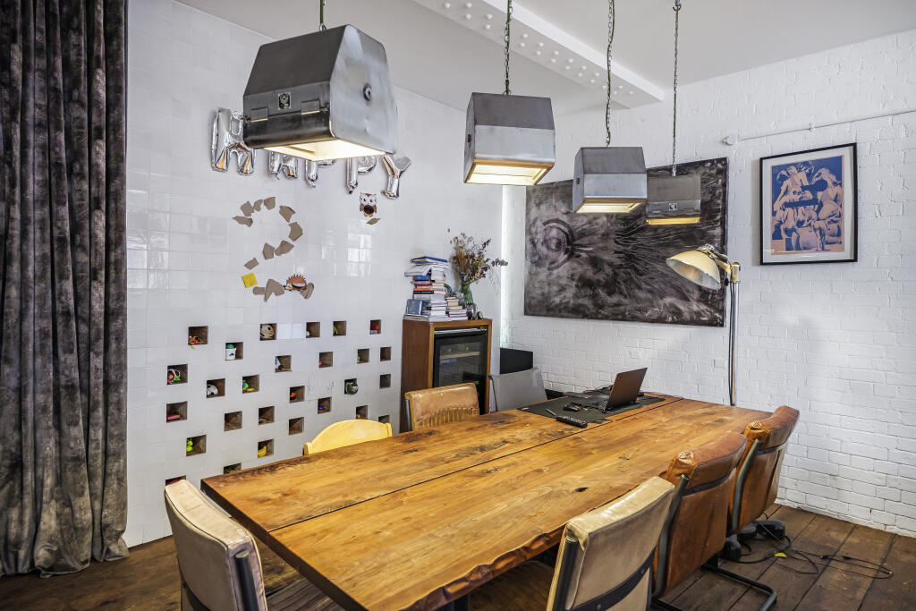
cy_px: 306
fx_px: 509
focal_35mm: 20
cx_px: 458
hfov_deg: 84.0
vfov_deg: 61.9
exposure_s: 1/10
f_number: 5
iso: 640
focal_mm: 13.4
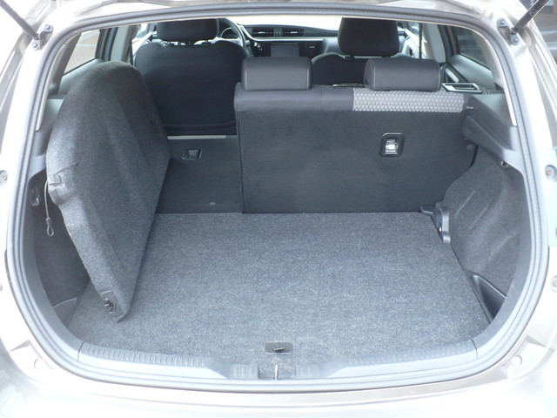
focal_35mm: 37
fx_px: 595
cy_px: 209
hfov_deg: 50.1
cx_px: 278
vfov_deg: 38.7
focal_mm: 6.1
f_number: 2.8
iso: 125
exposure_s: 1/30
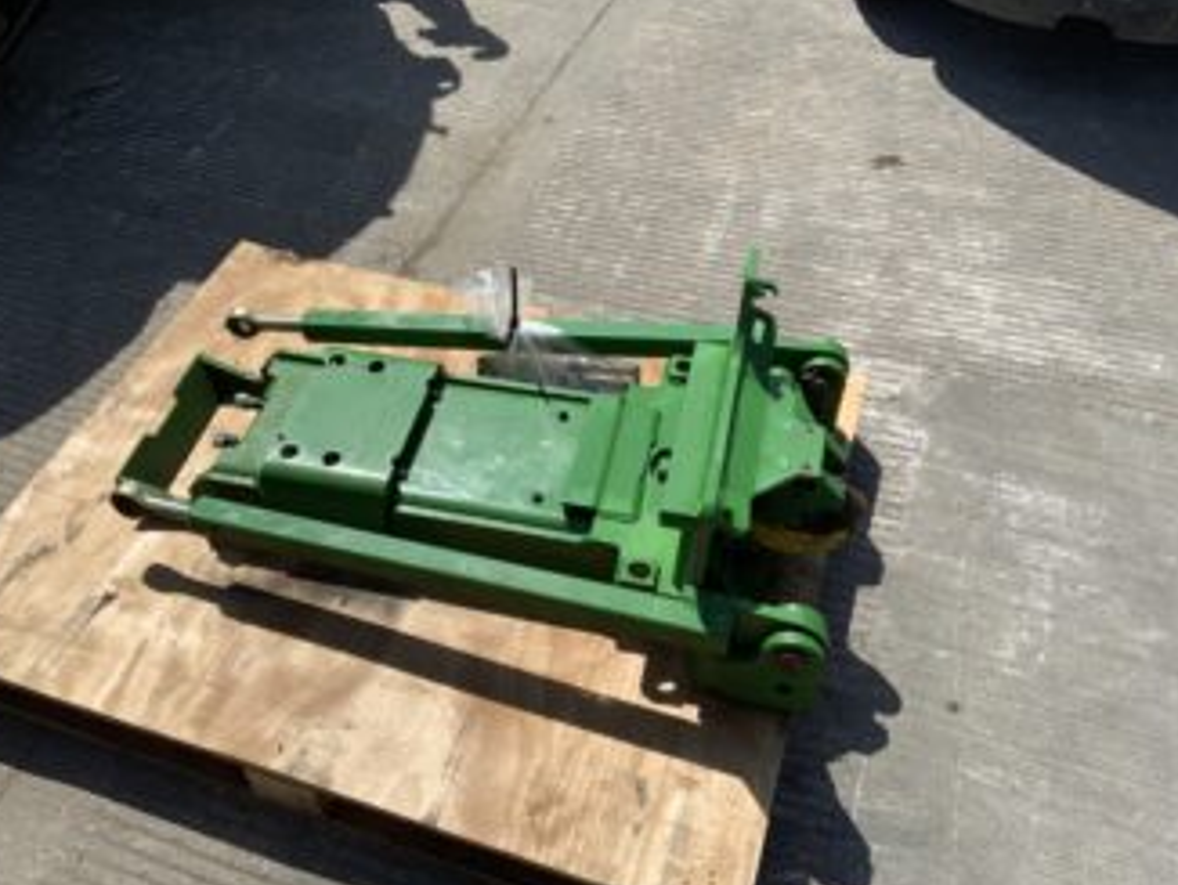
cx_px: 538
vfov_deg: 44.2
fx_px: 1090
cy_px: 466
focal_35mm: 32
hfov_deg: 56.7
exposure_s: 1/3125
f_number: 1.8
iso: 16
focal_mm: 3
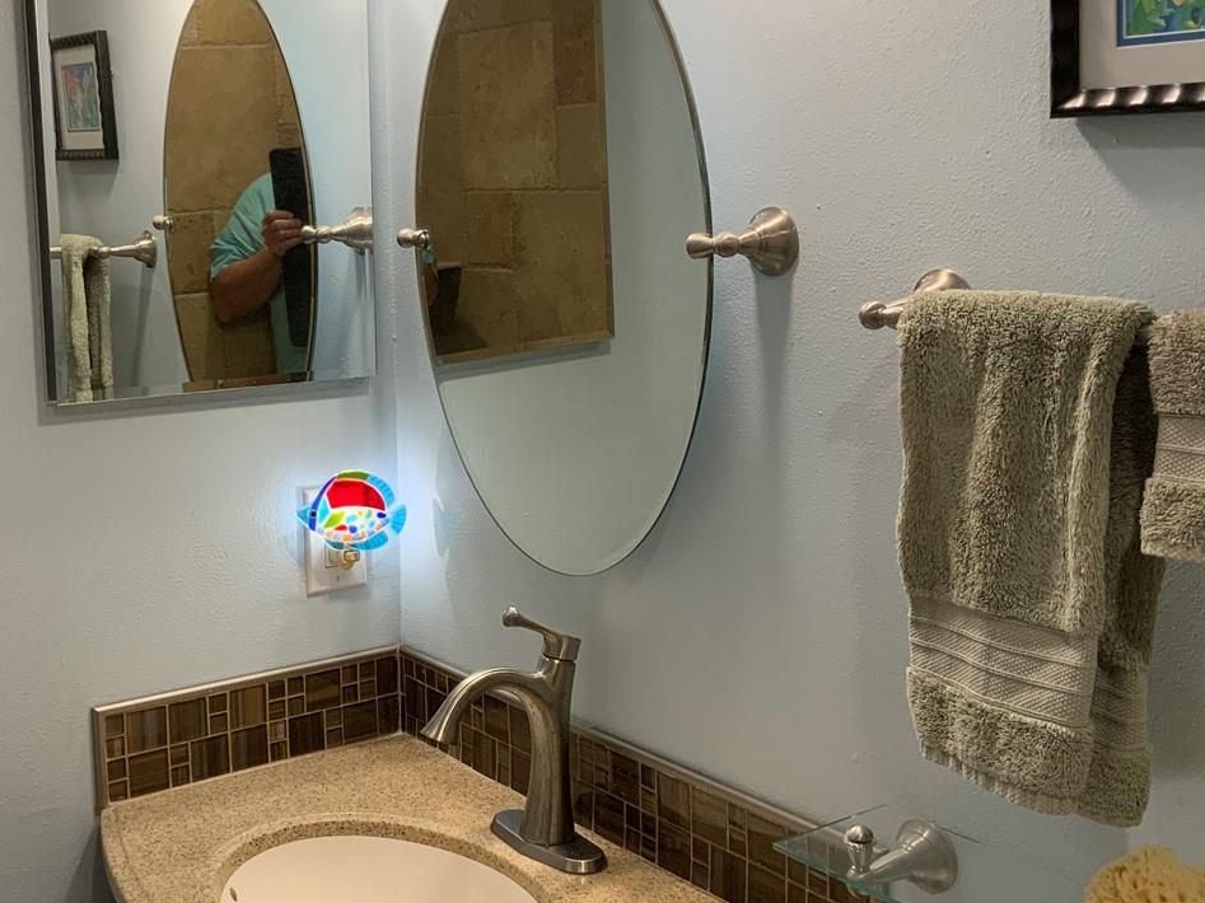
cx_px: 449
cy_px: 397
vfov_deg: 29.6
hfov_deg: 38.7
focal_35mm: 49
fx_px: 1705
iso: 40
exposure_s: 1/60
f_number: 1.8
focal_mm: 3
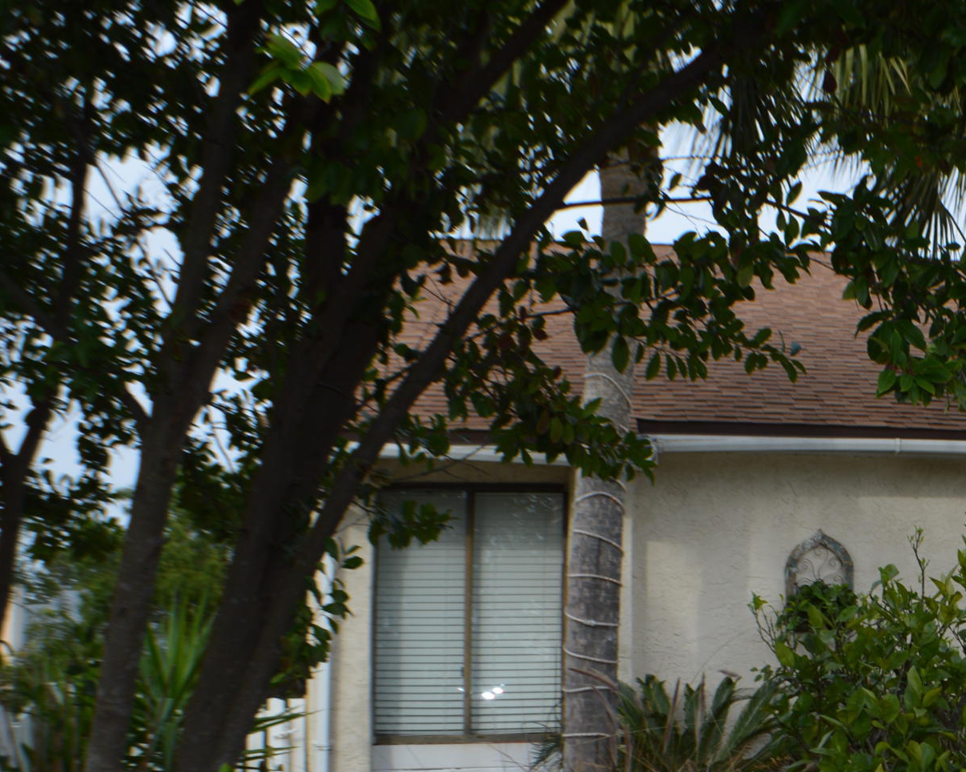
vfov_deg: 19.4
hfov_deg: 22.7
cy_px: 754
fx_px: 2201
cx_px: 1165
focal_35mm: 77
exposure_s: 1/160
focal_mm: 22
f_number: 6.3
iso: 100
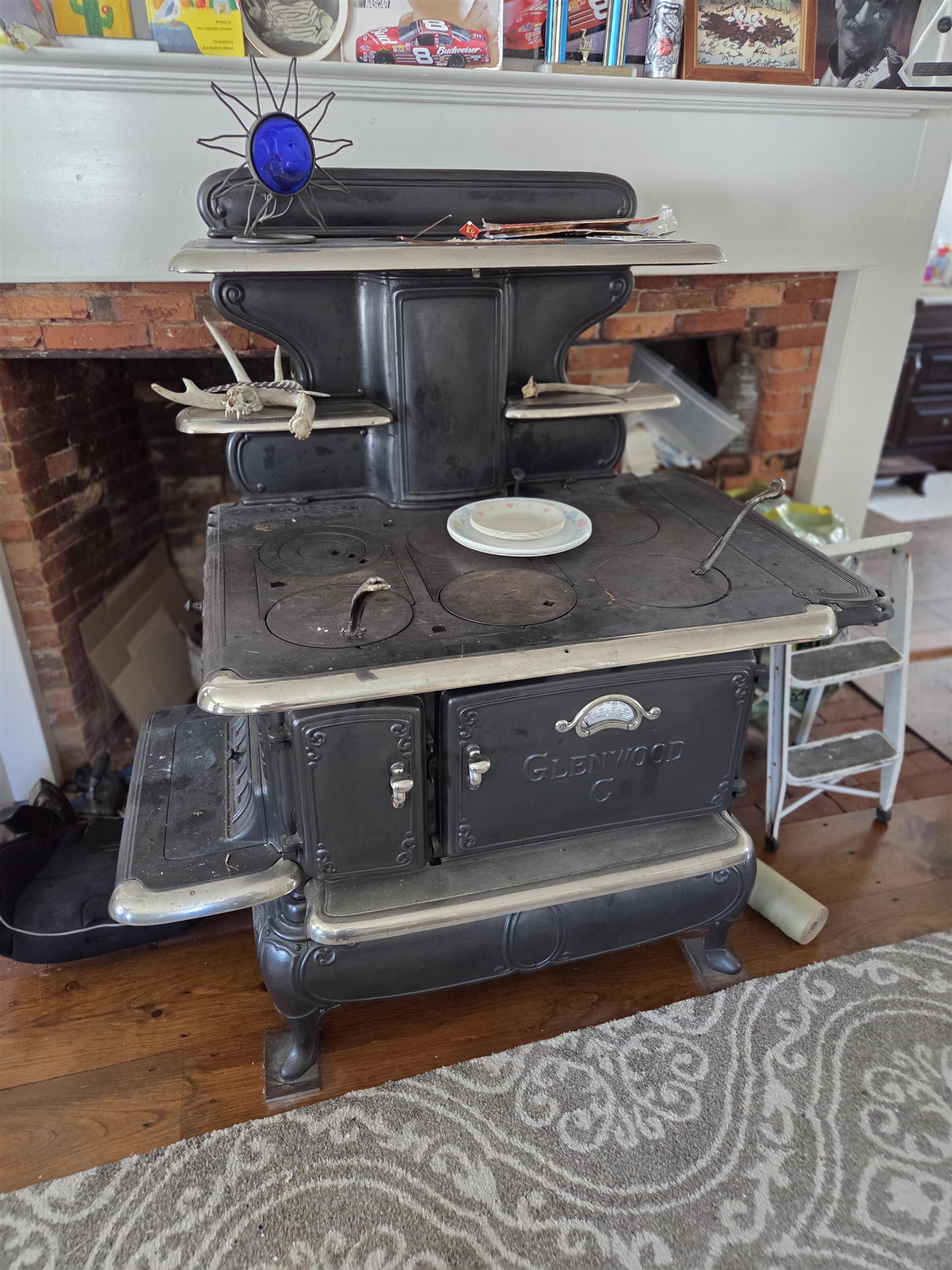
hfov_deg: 58.9
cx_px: 476
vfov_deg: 73.9
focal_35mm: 23
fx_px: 843
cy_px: 635
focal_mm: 5.4
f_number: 1.8
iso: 800
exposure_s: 1/120
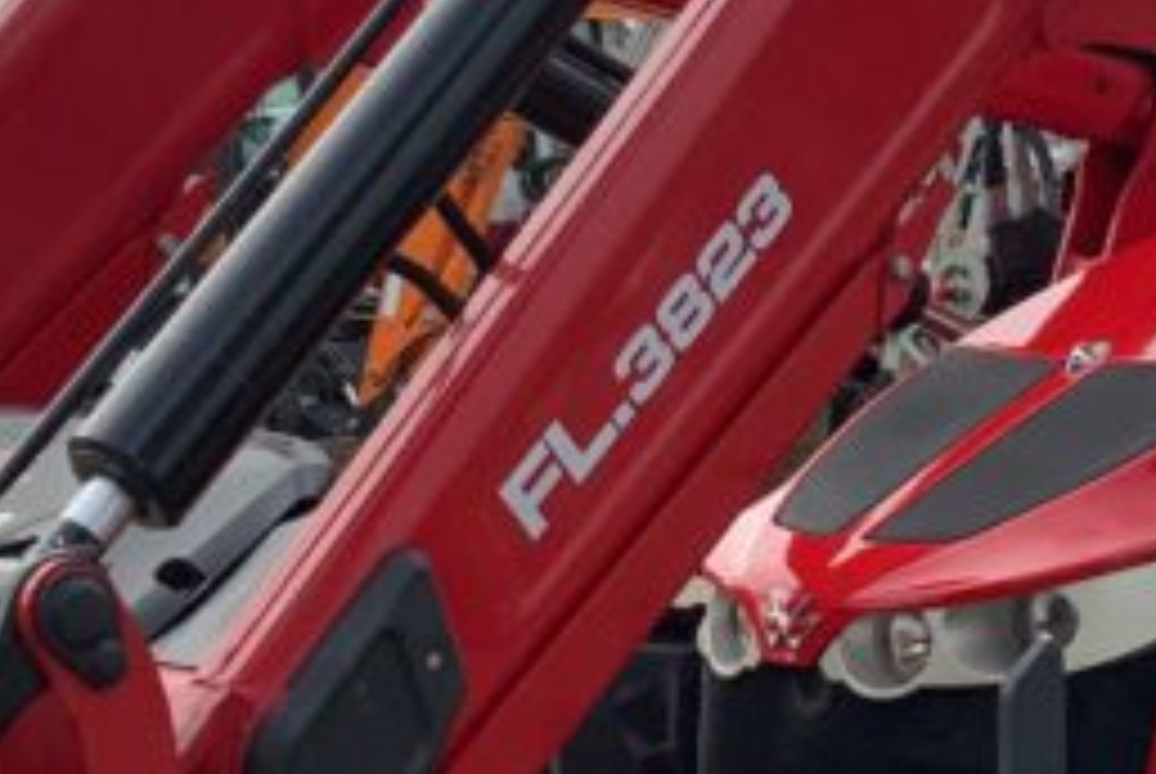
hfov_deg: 16.9
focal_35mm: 120
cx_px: 936
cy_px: 454
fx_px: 3858
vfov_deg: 11.4
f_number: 1.8
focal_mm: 3
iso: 16
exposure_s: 1/1279
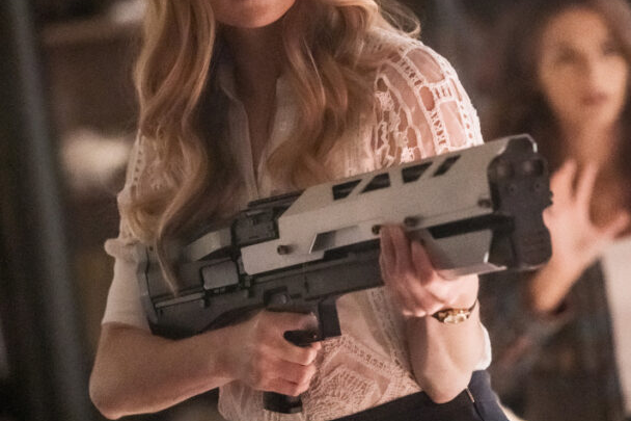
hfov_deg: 7.3
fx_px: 4959
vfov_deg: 4.9
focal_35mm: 283
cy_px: 126
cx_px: 457
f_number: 3.2
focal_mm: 168
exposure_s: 1/250
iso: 8000
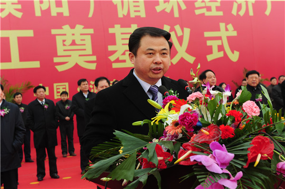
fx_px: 475
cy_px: 94
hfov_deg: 33.4
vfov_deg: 22.6
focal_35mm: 60
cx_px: 142
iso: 640
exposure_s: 1/320
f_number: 9
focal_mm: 60
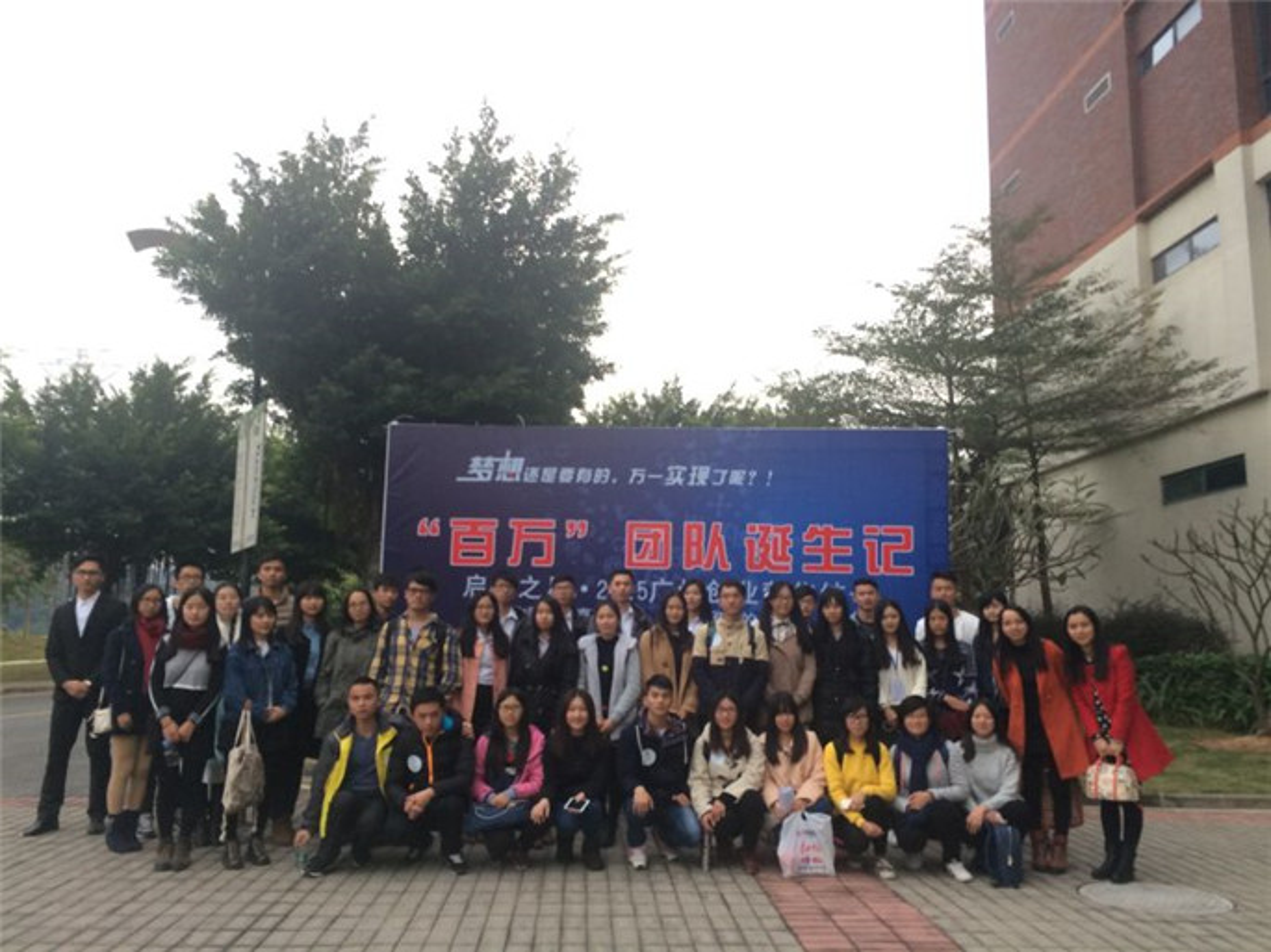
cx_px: 636
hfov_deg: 61.7
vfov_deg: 48.2
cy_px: 476
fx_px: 1064
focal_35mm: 29
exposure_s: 1/30
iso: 40
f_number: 2.2
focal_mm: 4.15
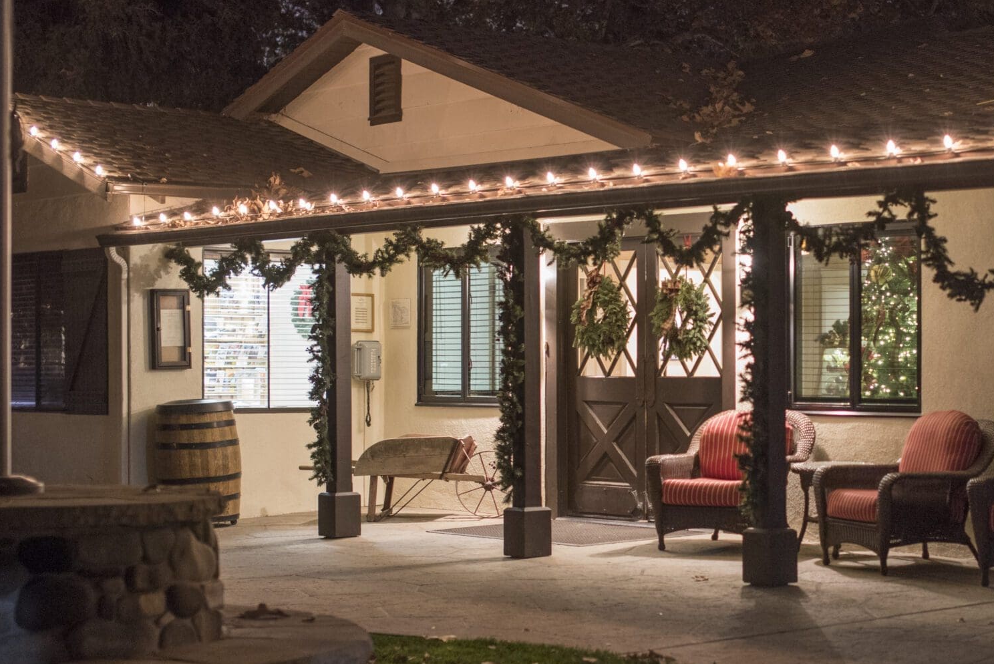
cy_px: 398
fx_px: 2376
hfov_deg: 23.3
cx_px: 768
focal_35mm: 86
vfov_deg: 15.9
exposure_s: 1/13
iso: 1000
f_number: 2.2
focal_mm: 50
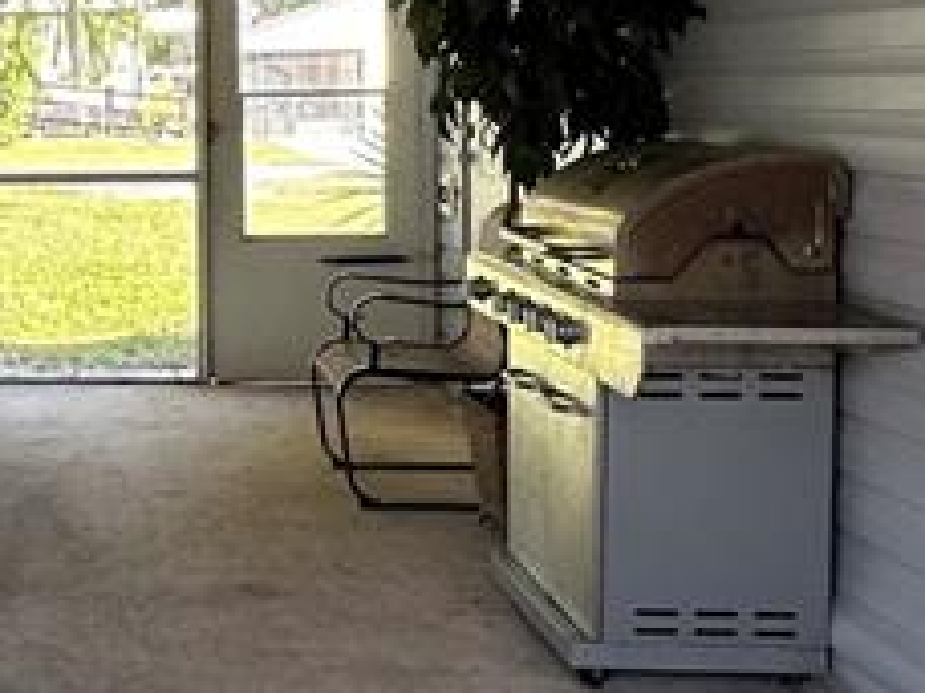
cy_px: 142
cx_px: -73
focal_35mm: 63
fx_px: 1683
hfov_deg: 28.2
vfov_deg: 23.0
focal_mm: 2.22
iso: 80
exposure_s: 1/99
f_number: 2.2
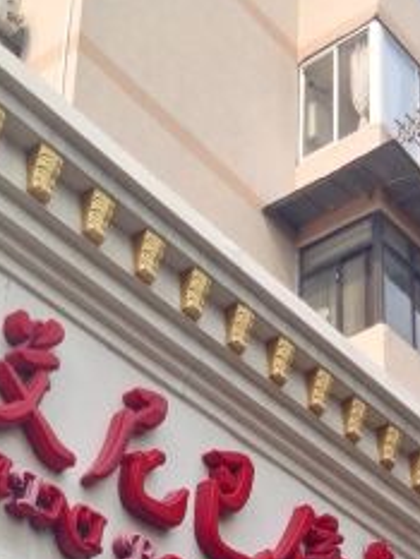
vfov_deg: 19.1
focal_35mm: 99
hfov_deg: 14.7
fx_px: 1600
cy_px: 608
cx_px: 406
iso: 50
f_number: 2.4
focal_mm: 4.12
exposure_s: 1/1004
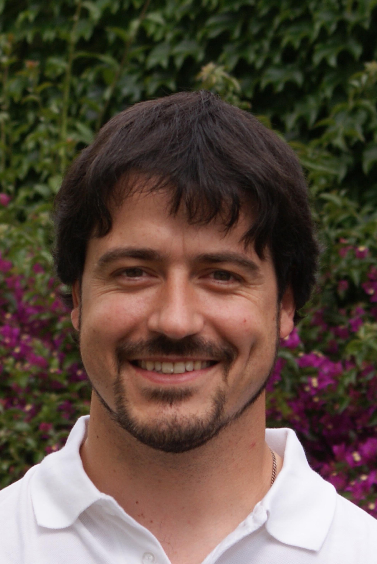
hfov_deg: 13.5
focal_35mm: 102
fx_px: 1592
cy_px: 324
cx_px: 174
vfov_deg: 20.1
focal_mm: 55
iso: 100
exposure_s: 1/200
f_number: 6.3
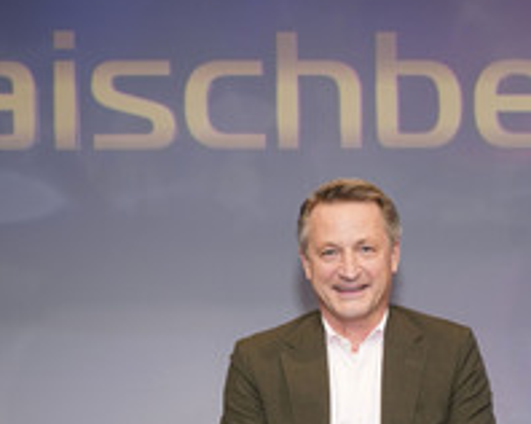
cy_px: 343
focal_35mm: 77
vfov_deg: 19.7
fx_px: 1209
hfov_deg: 24.5
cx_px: 388
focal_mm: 36
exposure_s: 1/125
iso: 2000
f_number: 5.6
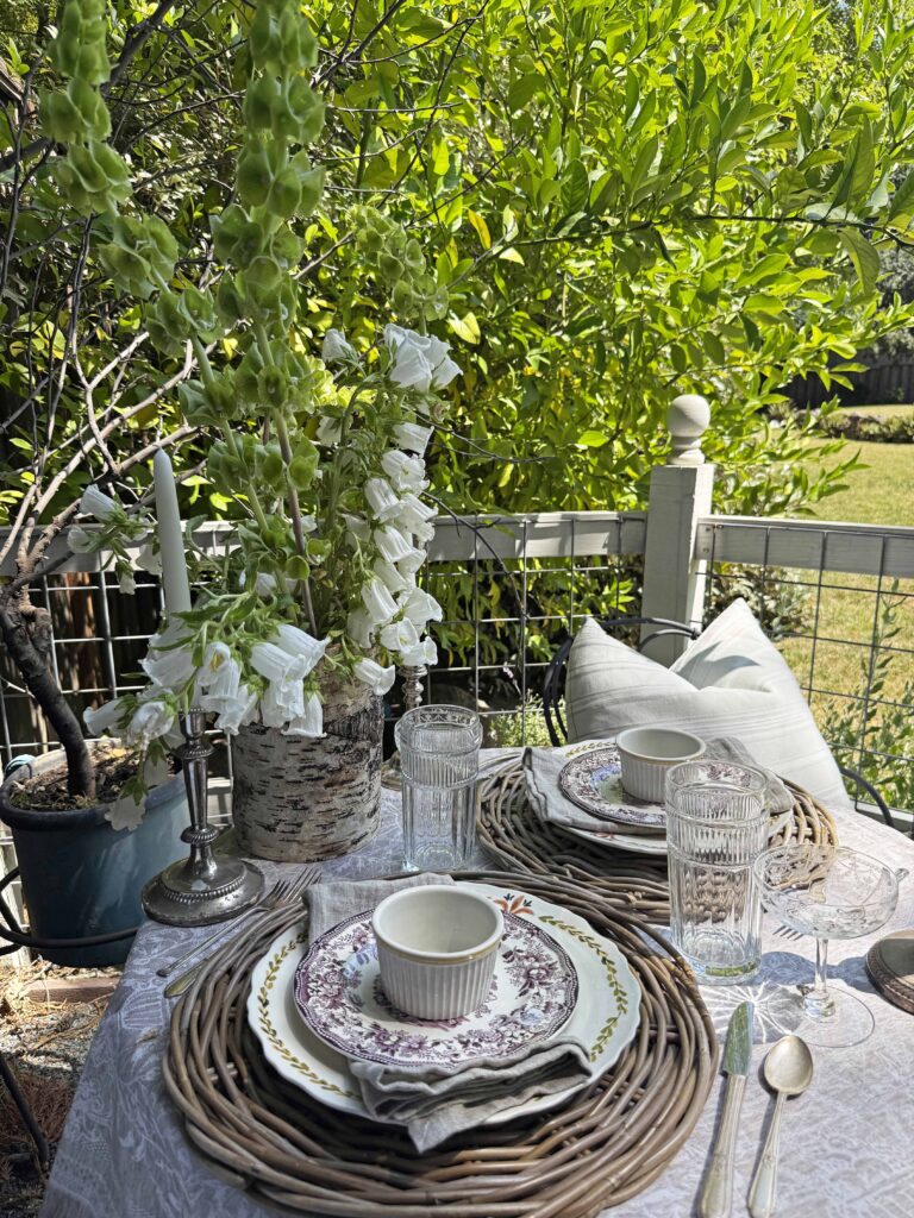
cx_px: 457
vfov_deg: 71.6
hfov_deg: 56.8
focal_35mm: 24
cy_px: 609
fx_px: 845
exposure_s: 1/1385
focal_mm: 6.76
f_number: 1.78
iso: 100
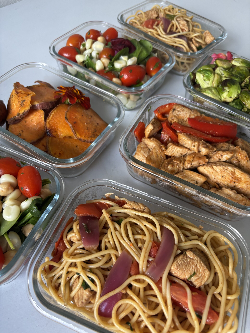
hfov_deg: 53.1
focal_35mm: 26
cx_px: 125
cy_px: 166
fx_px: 250
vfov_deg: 67.3
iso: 125
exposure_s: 1/67
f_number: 1.6
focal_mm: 5.96
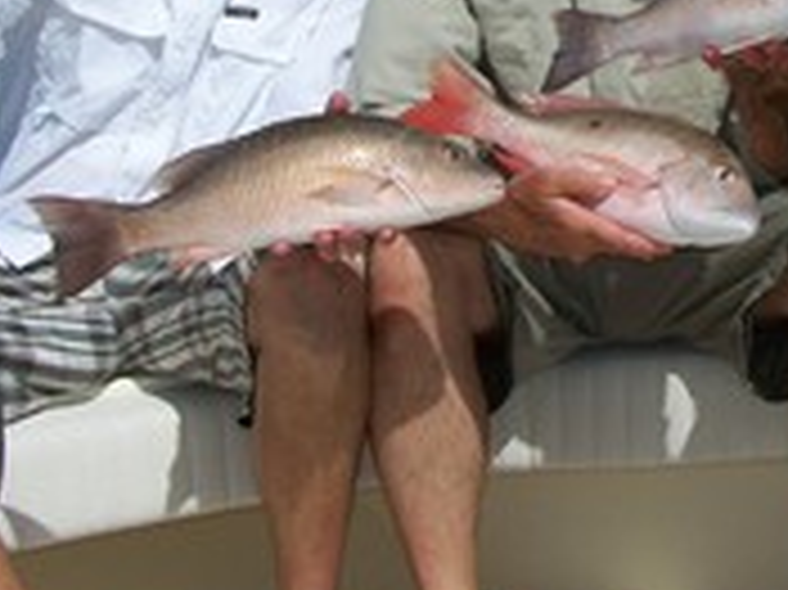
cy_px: 38
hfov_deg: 22.2
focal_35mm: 87
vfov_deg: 16.7
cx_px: 657
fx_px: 1979
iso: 80
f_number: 5.6
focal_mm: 6.3
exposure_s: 1/1000
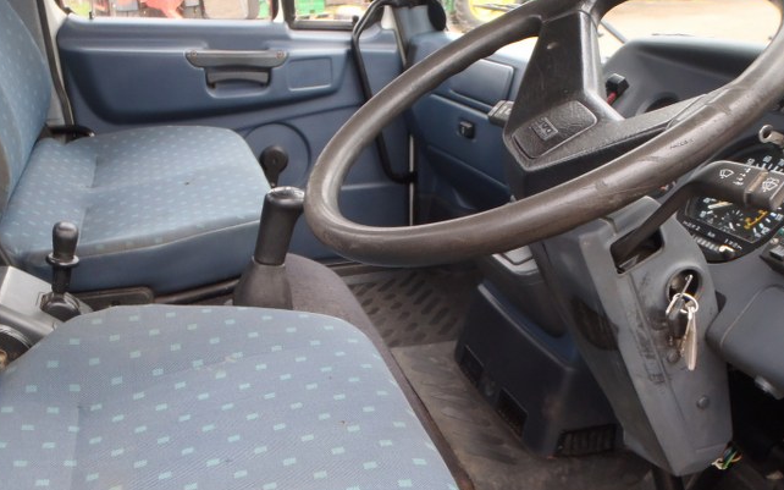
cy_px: 337
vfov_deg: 34.0
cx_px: 353
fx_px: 790
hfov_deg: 52.7
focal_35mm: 37
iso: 100
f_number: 3.5
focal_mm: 5
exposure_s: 1/50
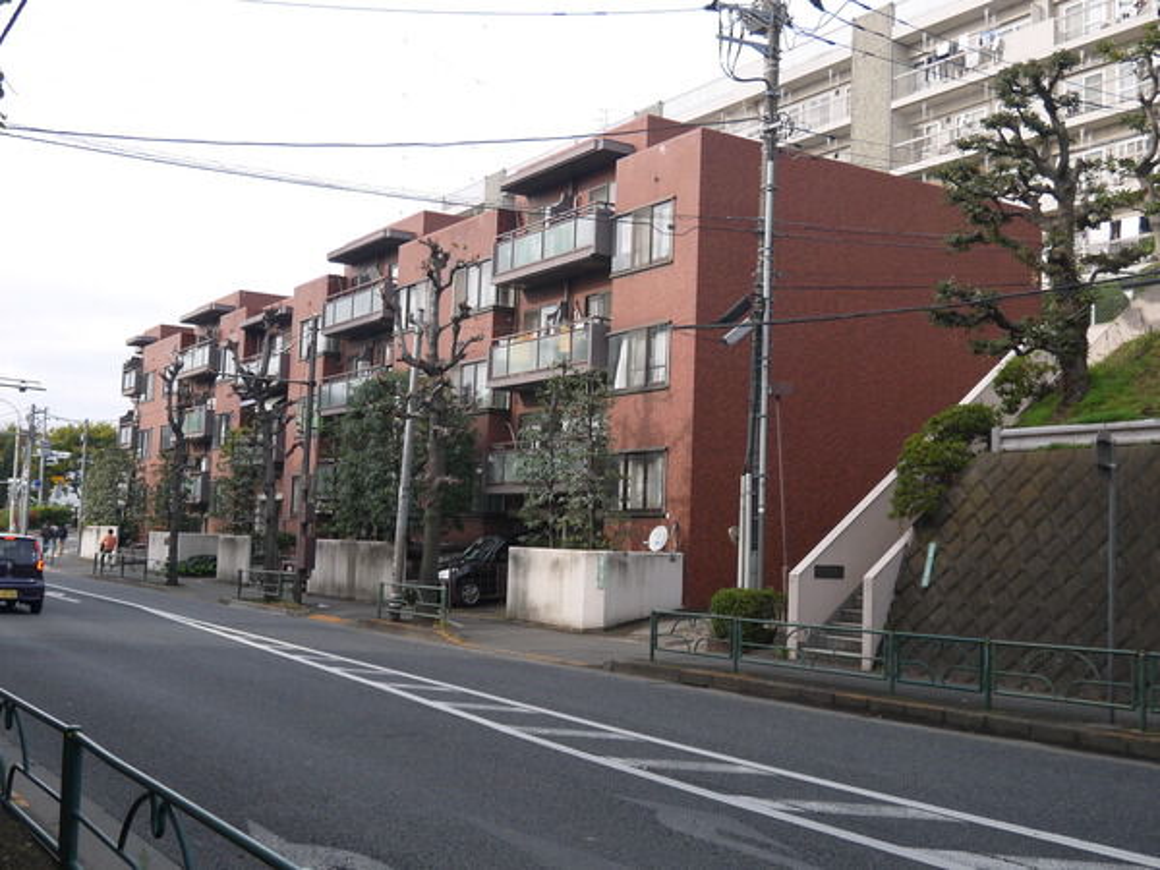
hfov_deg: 47.9
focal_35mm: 39
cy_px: 435
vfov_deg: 36.8
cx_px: 580
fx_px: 1307
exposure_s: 1/640
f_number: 3.5
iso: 160
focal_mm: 14
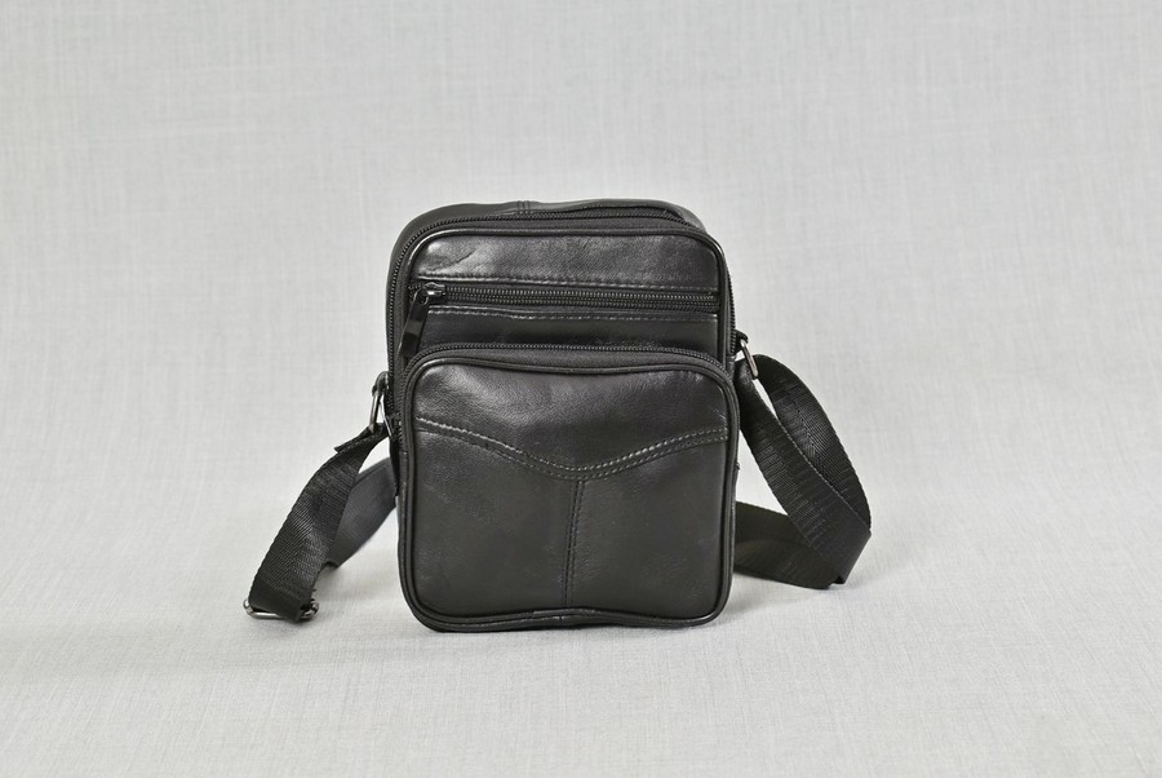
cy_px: 389
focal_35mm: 82
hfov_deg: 24.6
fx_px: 2665
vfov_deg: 16.6
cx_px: 581
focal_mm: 55
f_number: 6.3
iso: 100
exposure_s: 1/2.5
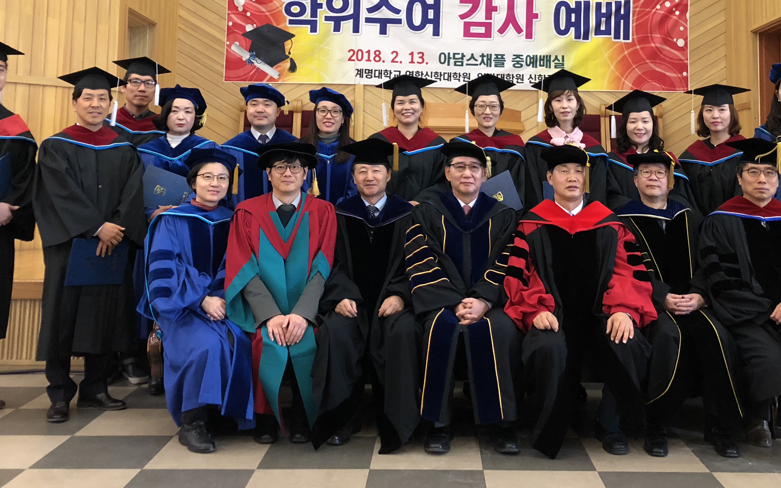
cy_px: 93
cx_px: 439
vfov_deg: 29.8
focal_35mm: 42
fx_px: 894
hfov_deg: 47.1
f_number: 1.8
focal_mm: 3.99
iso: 100
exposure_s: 1/9
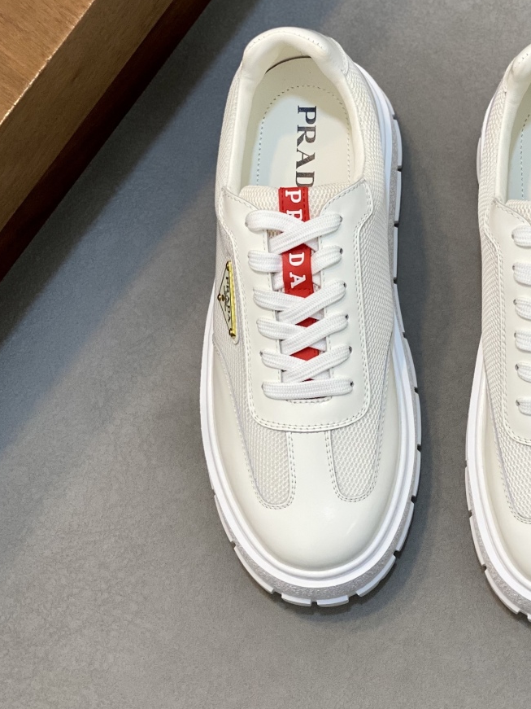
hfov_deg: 17.0
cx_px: 414
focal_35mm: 86
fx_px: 1759
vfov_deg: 22.8
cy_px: 368
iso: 80
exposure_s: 1/100
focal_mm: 6
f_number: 2
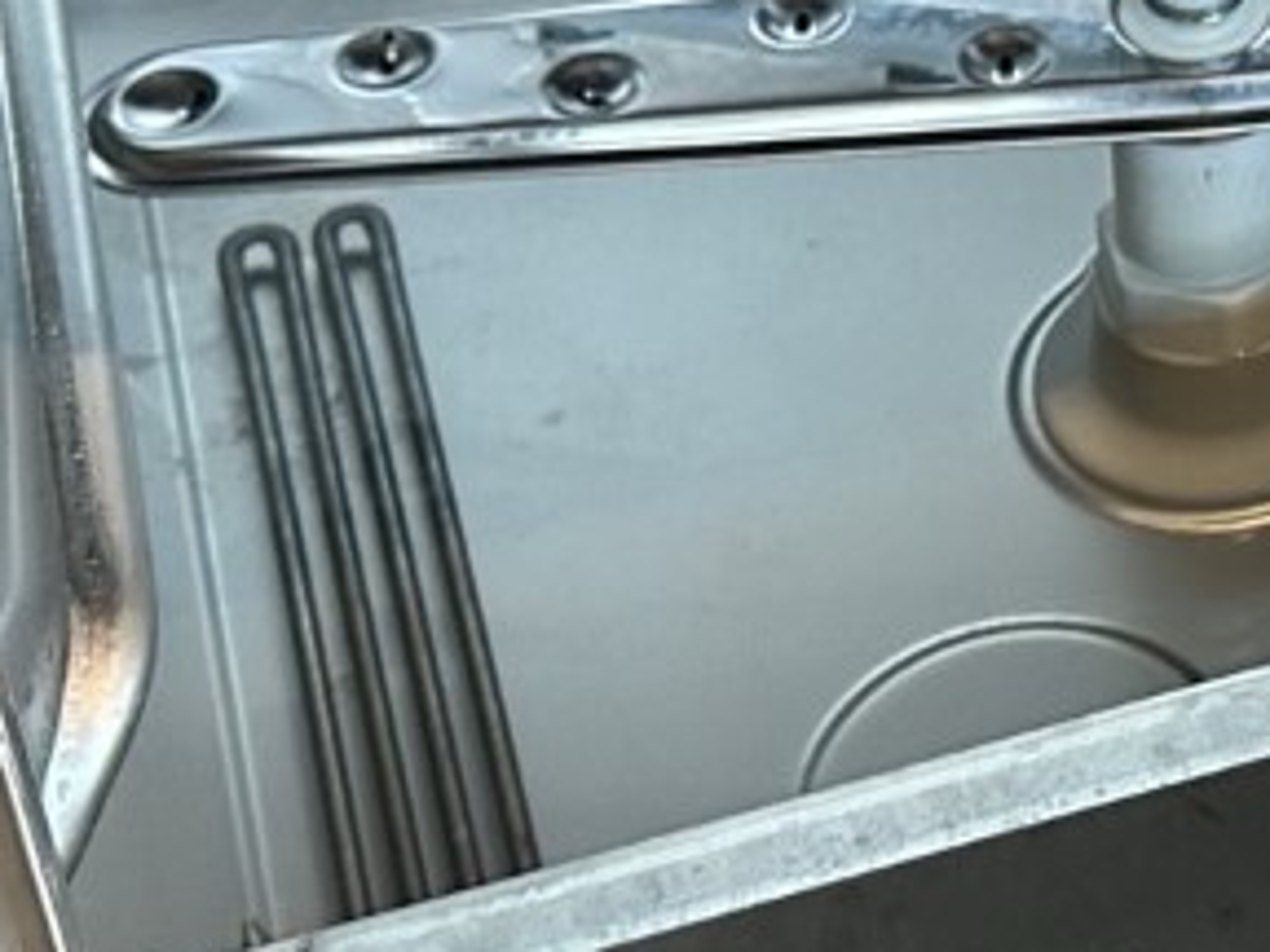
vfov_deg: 12.0
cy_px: -242
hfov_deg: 15.4
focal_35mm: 120
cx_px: 1759
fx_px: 4403
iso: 320
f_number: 1.78
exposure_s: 1/50
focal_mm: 6.86
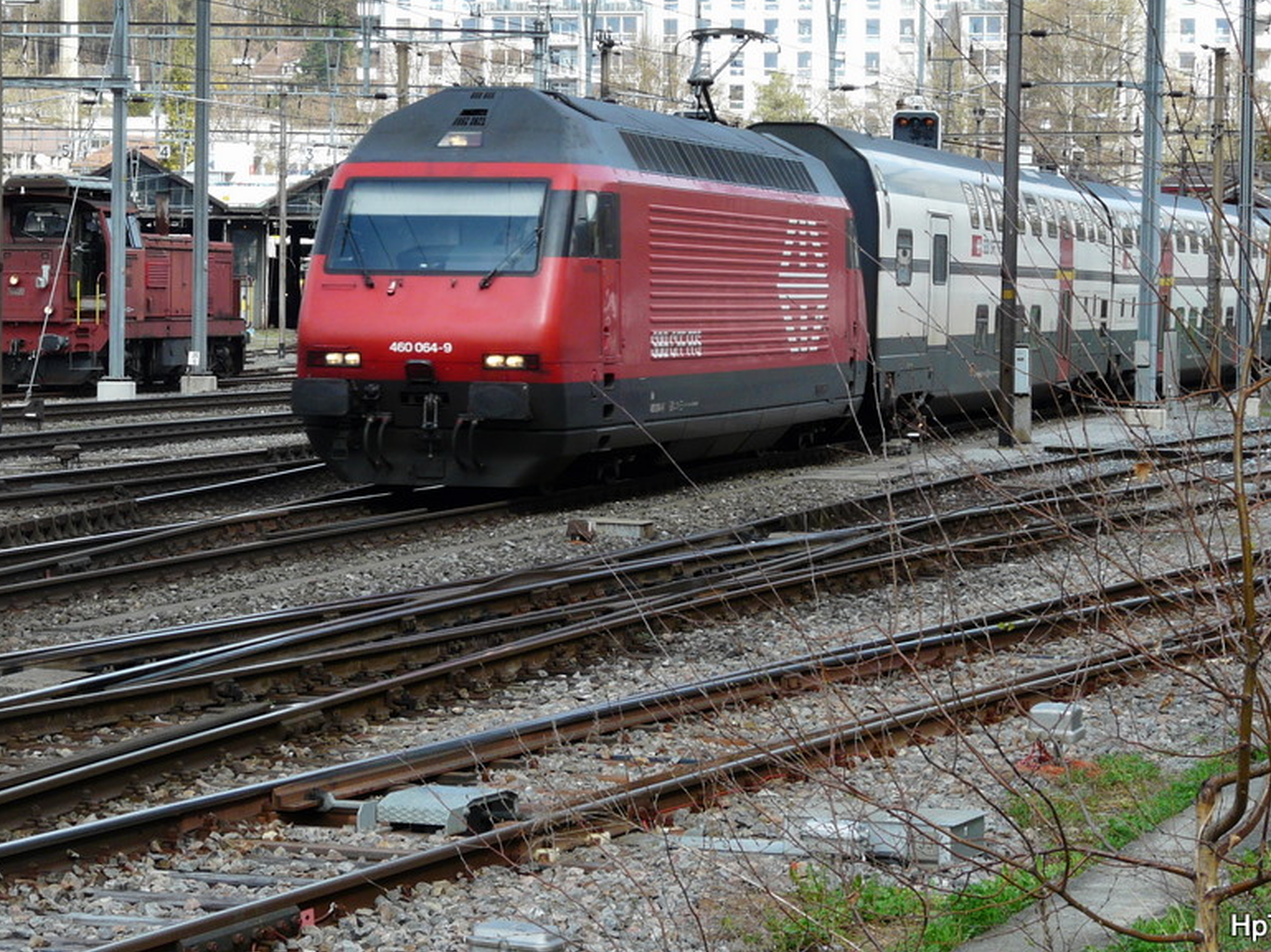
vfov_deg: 13.1
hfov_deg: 17.4
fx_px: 4148
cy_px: 356
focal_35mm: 113
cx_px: 500
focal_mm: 14.3
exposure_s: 1/200
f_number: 5
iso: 100
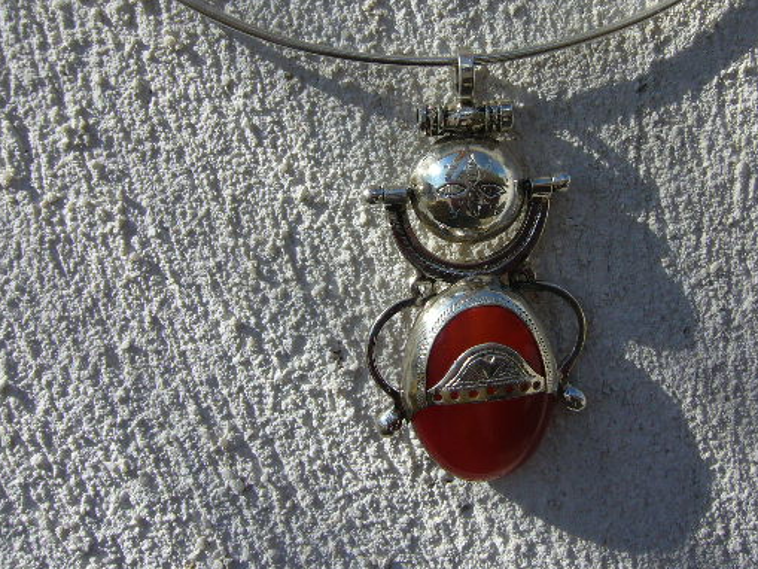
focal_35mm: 44
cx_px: 417
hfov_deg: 42.9
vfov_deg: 32.7
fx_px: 964
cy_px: 213
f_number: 5.6
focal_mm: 5.8
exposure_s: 1/400
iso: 80
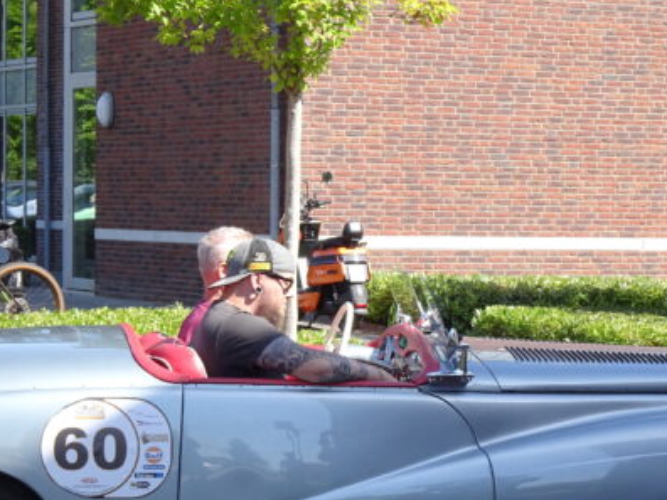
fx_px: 2389
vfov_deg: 11.9
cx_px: 291
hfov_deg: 15.9
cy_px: 441
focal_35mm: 124
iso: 80
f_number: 4.5
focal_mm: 10.95
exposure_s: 1/200
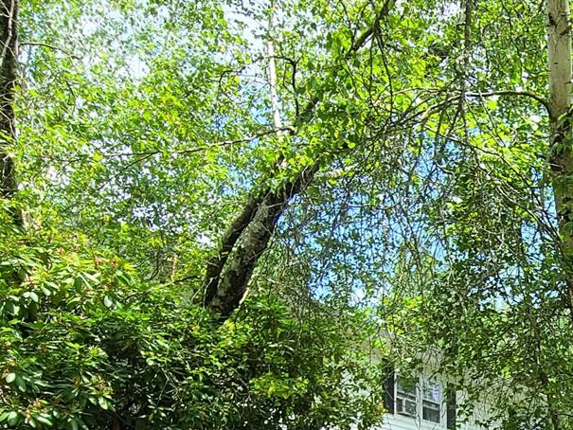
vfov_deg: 28.9
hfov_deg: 37.2
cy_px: 501
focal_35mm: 44
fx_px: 728
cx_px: 604
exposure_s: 1/391
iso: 50
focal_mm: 2.2
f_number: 2.2
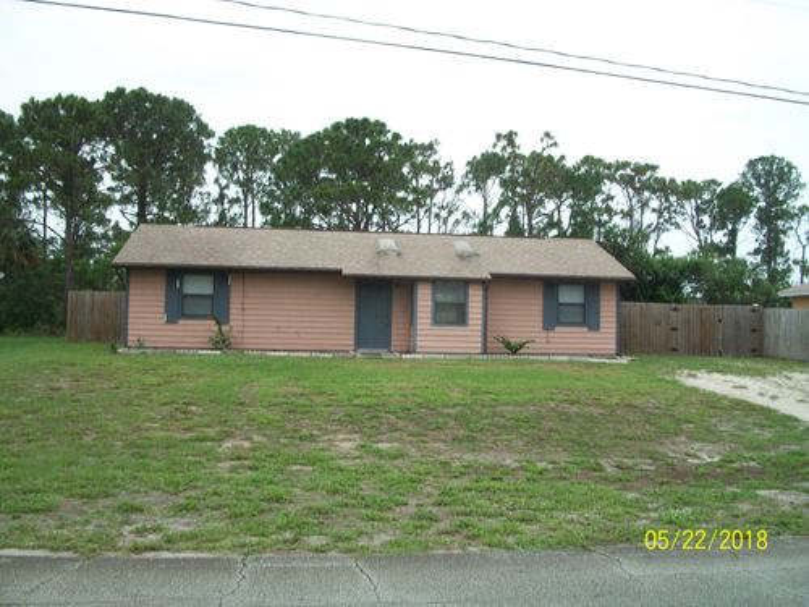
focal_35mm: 32
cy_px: 304
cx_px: 404
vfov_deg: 44.2
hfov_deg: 56.8
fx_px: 748
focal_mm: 5.7
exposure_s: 1/250
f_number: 5.5
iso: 80
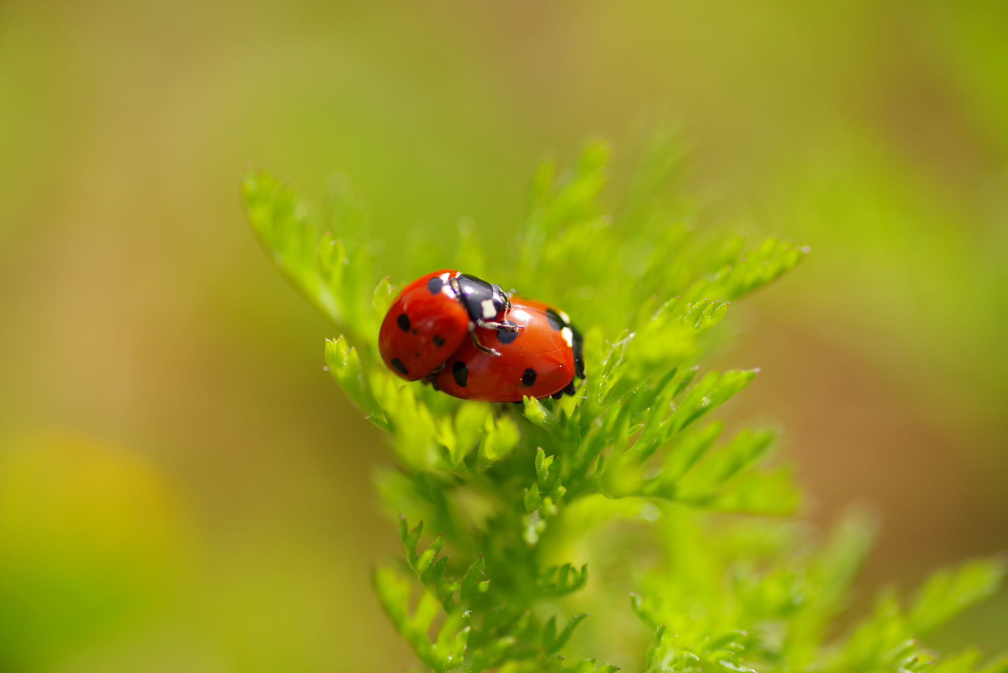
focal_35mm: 100
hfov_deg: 20.4
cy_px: 336
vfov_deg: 13.7
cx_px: 504
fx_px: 2801
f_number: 2.8
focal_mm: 100
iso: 200
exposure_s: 1/500
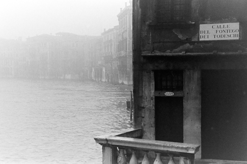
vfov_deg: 16.5
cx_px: 124
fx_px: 565
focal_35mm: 82
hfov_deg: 24.6
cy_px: 82
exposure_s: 1/125
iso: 3200
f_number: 2.8
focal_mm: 55
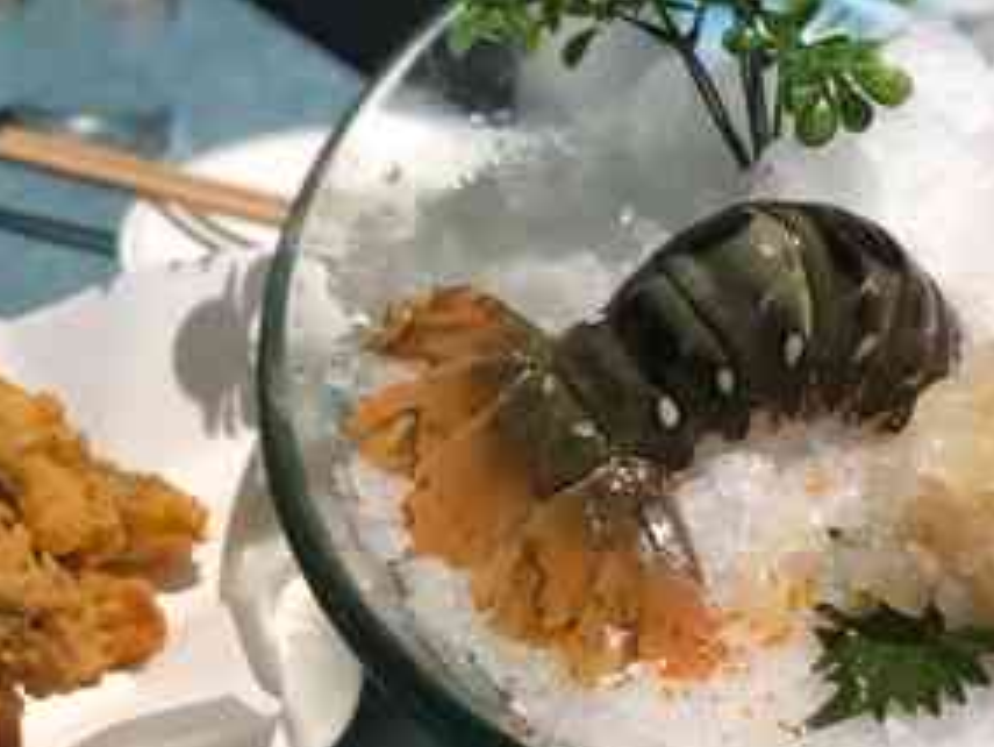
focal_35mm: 140
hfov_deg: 13.8
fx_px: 4022
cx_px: 1078
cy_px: 518
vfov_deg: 10.6
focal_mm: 6.6
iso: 160
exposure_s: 1/33
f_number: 2.8
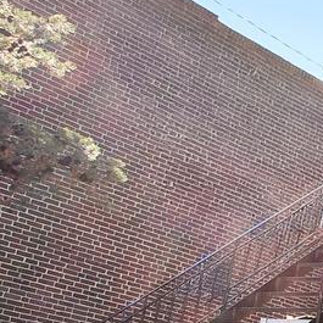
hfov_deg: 9.5
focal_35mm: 105
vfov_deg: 16.4
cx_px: 1130
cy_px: 281
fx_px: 1108
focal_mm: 16
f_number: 10
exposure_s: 1/15
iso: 100
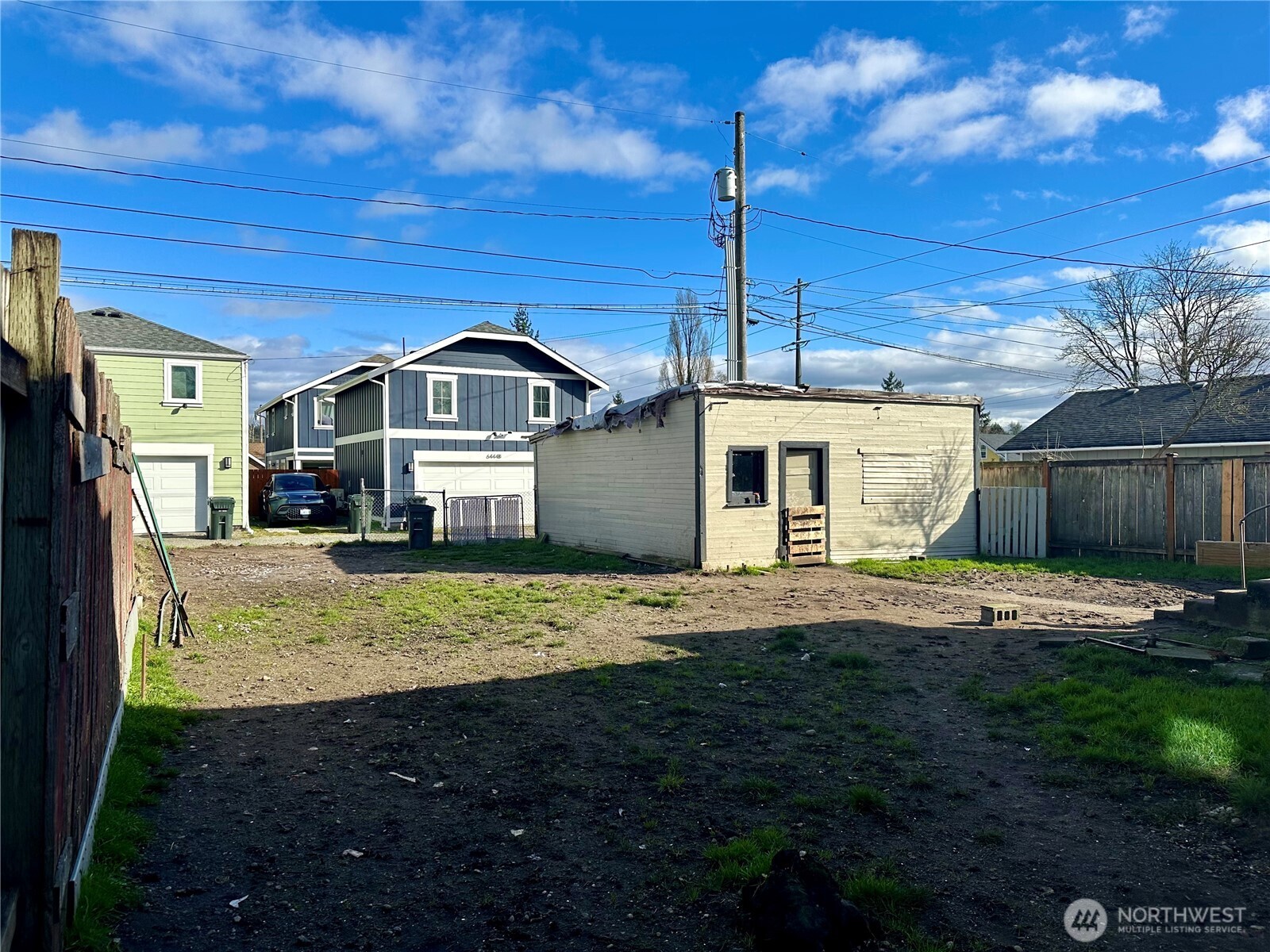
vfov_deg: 56.8
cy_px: 476
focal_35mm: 24
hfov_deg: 71.6
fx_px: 881
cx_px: 635
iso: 80
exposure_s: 1/4545
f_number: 1.78
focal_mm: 6.86
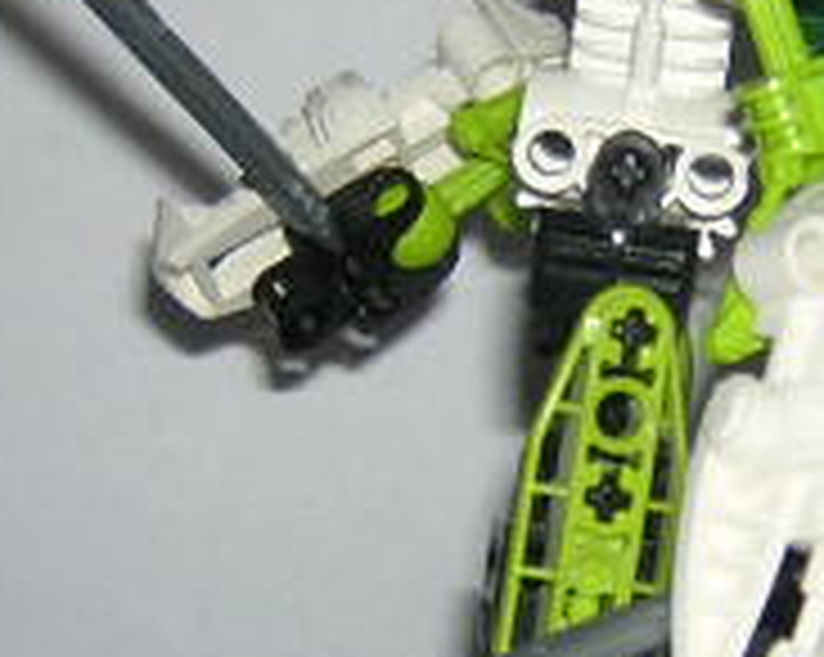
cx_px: 653
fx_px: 2996
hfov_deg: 15.6
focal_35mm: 123
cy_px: 364
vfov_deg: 12.5
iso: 100
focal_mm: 4.7
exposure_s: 1/60.1
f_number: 2.6
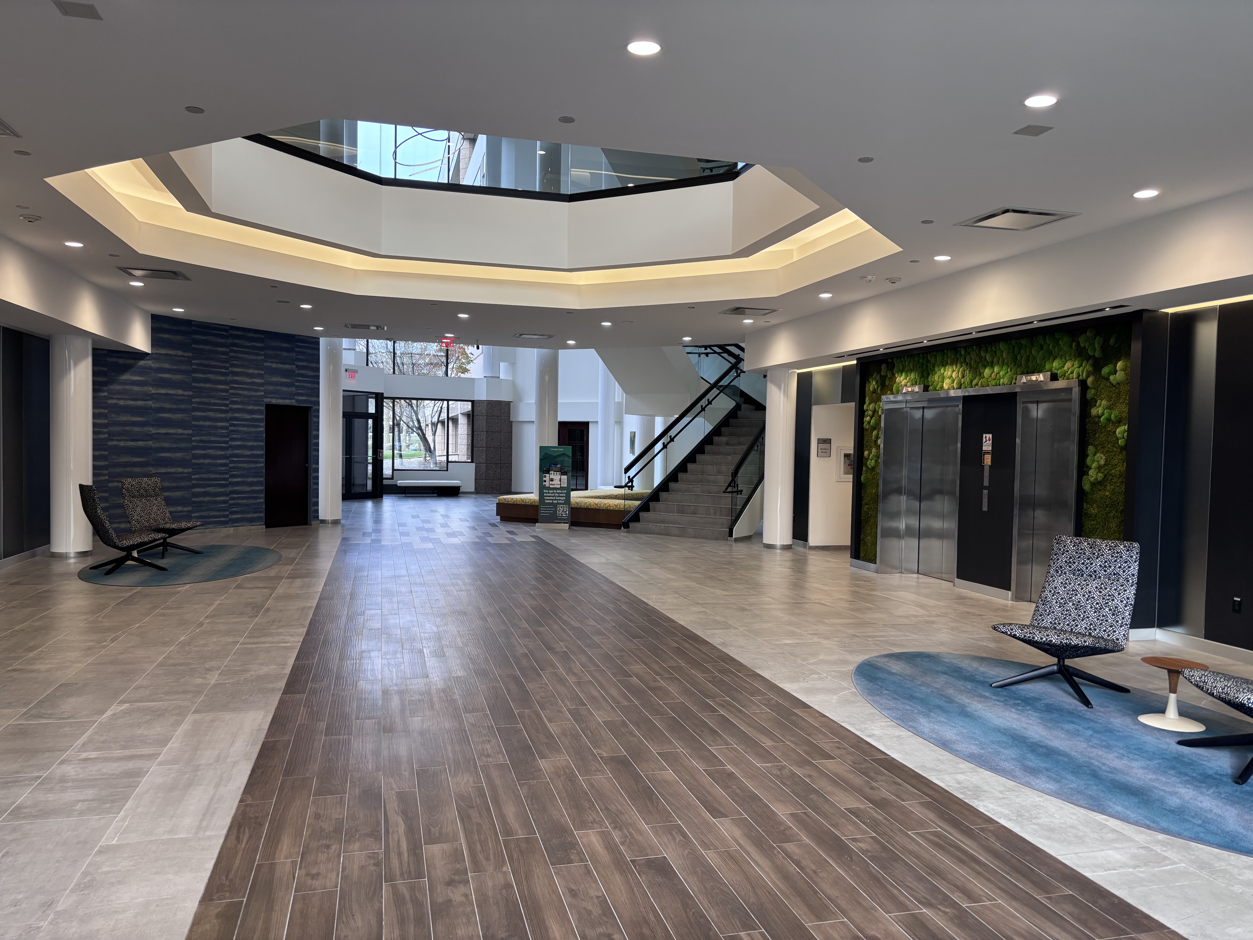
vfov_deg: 53.1
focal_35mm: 26
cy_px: 470
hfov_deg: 67.3
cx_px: 626
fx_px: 941
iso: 100
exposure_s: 1/121
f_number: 1.6
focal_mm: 5.96
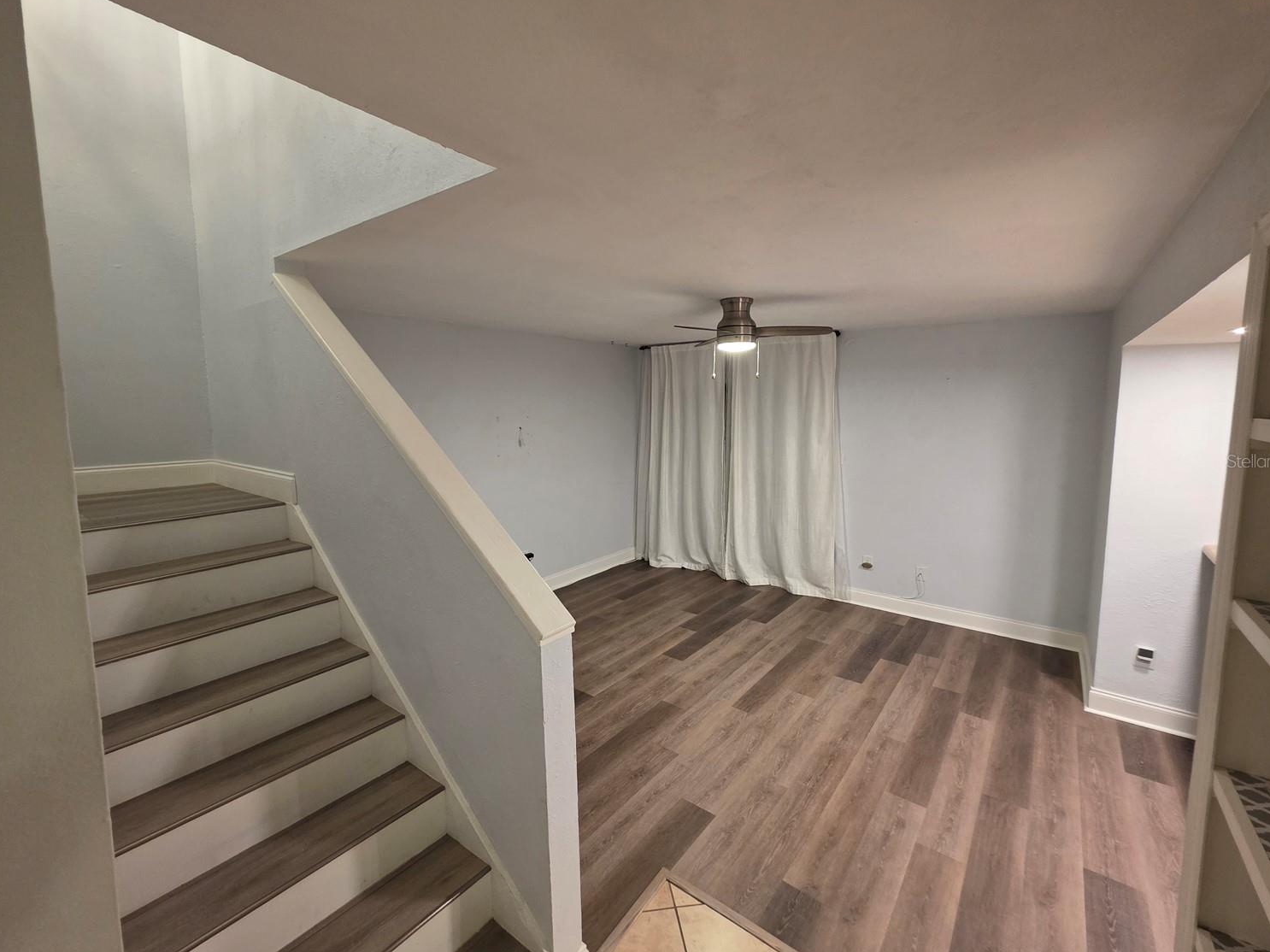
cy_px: 461
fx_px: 514
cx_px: 624
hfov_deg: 102.1
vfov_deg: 85.6
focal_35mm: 14
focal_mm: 2.2
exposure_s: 1/60
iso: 250
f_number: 1.9
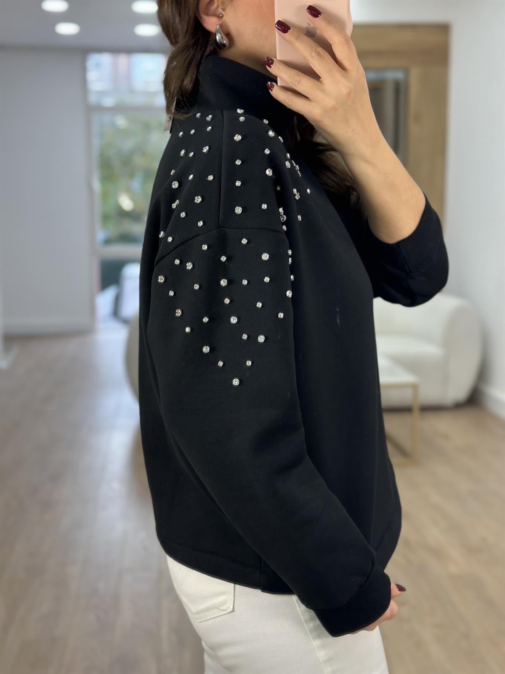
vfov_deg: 39.7
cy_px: 337
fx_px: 934
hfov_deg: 30.3
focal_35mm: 48
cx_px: 252
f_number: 1.78
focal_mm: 6.86
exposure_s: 1/100
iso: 80
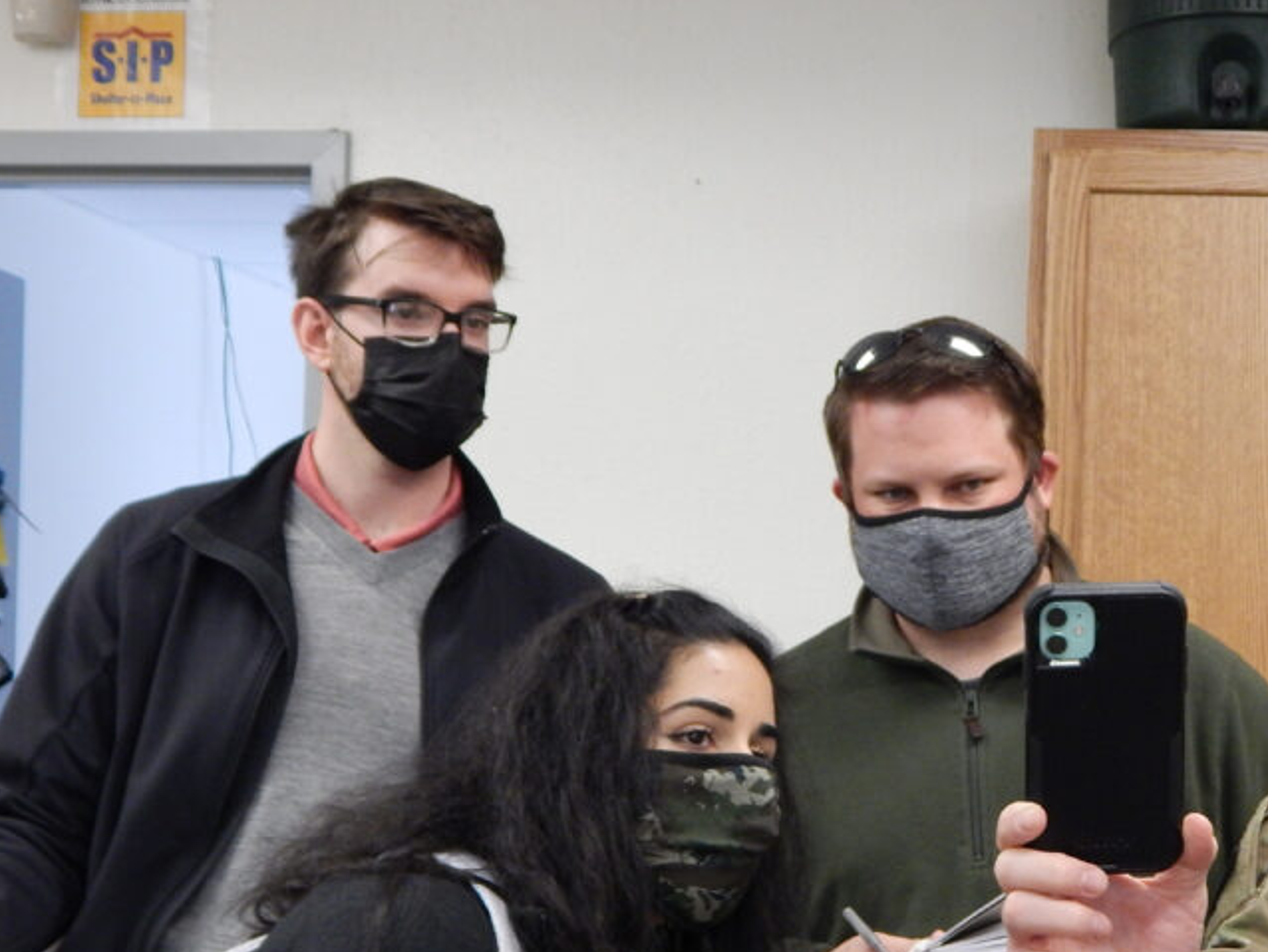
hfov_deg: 27.7
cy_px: 678
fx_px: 2528
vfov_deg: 21.2
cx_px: 970
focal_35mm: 69
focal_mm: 7.7
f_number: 3.6
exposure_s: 1/25
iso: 400
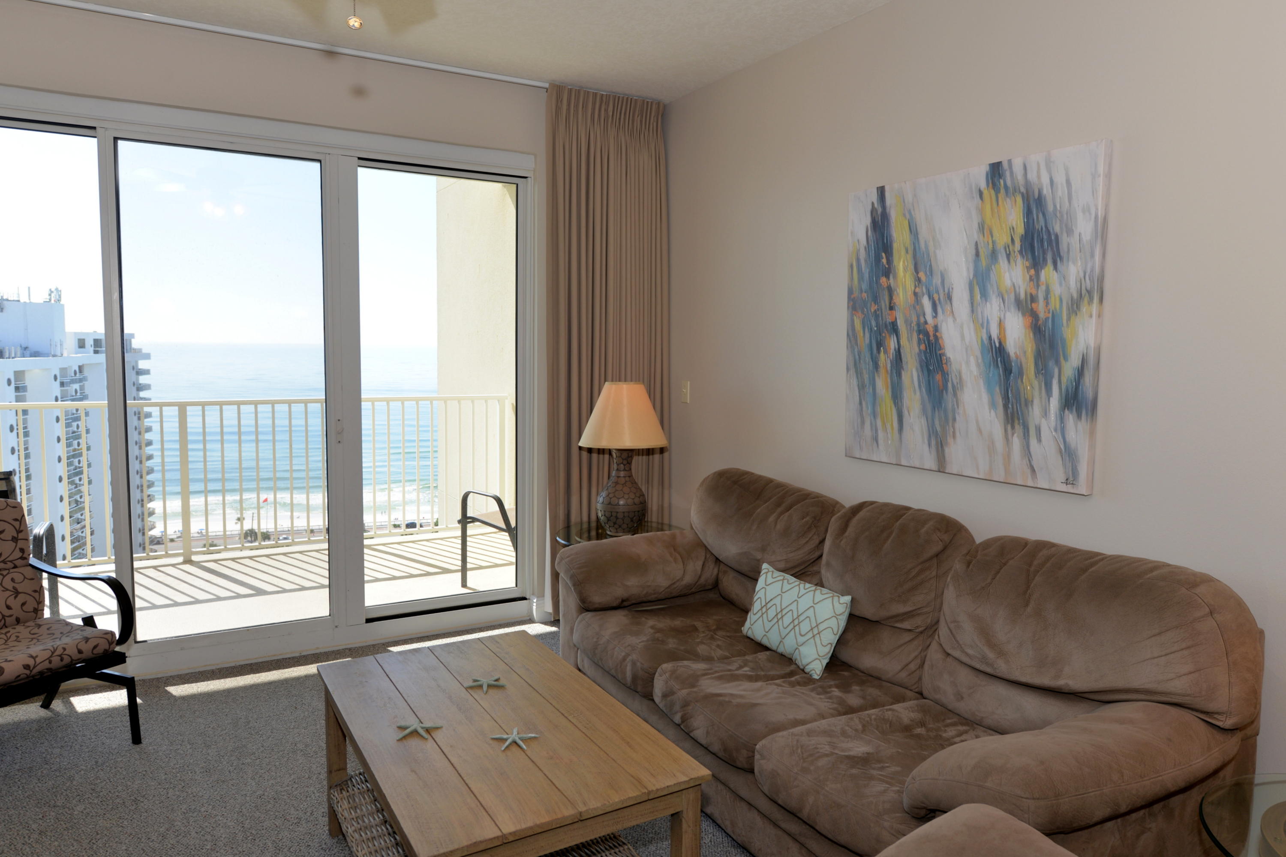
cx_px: 643
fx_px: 857
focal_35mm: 24
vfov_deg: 53.1
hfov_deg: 73.7
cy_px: 428
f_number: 5.6
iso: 140
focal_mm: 24
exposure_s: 1/125
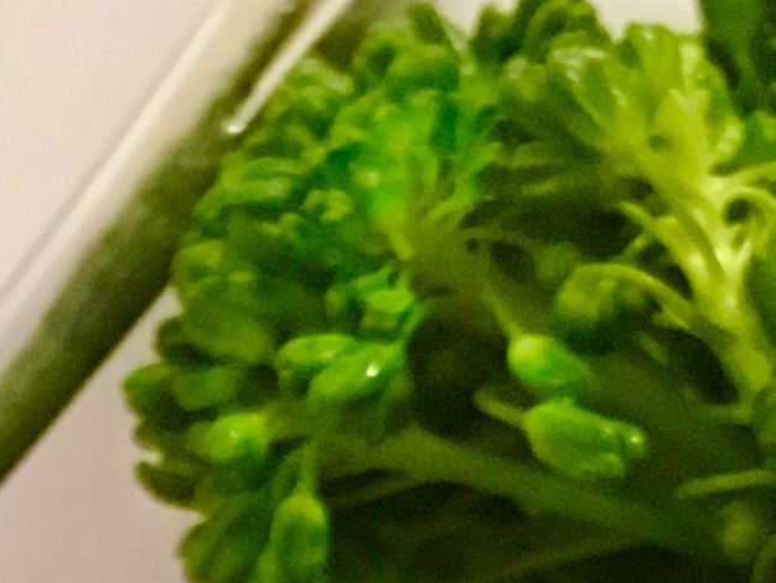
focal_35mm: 184
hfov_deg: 10.7
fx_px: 4127
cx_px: 229
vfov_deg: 7.5
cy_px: 1495
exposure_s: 1/17
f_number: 2.2
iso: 200
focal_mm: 4.15
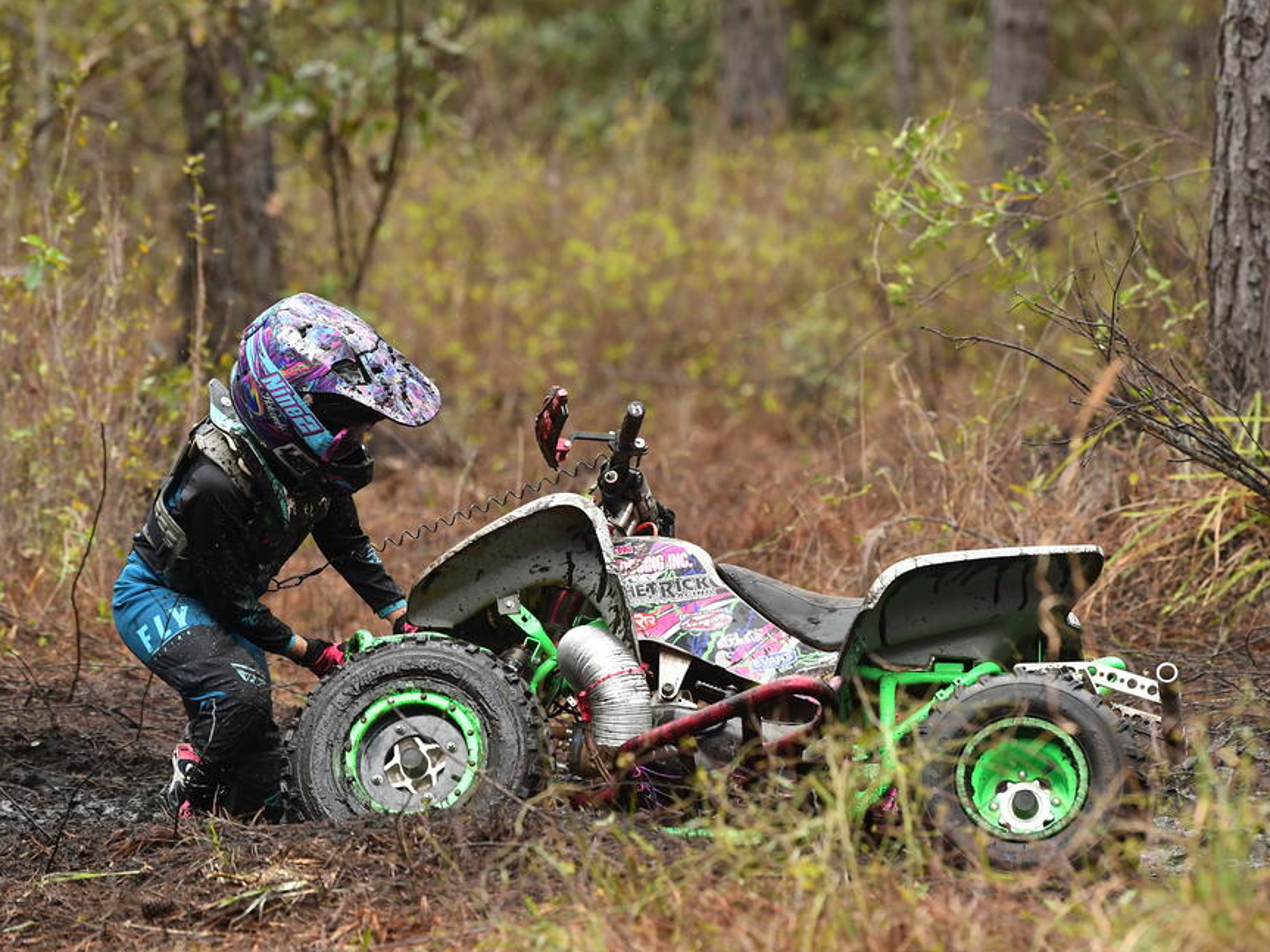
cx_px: 620
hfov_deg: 6.6
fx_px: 11062
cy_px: 475
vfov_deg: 4.9
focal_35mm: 302
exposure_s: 1/1000
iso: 1250
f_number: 3.5
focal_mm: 185
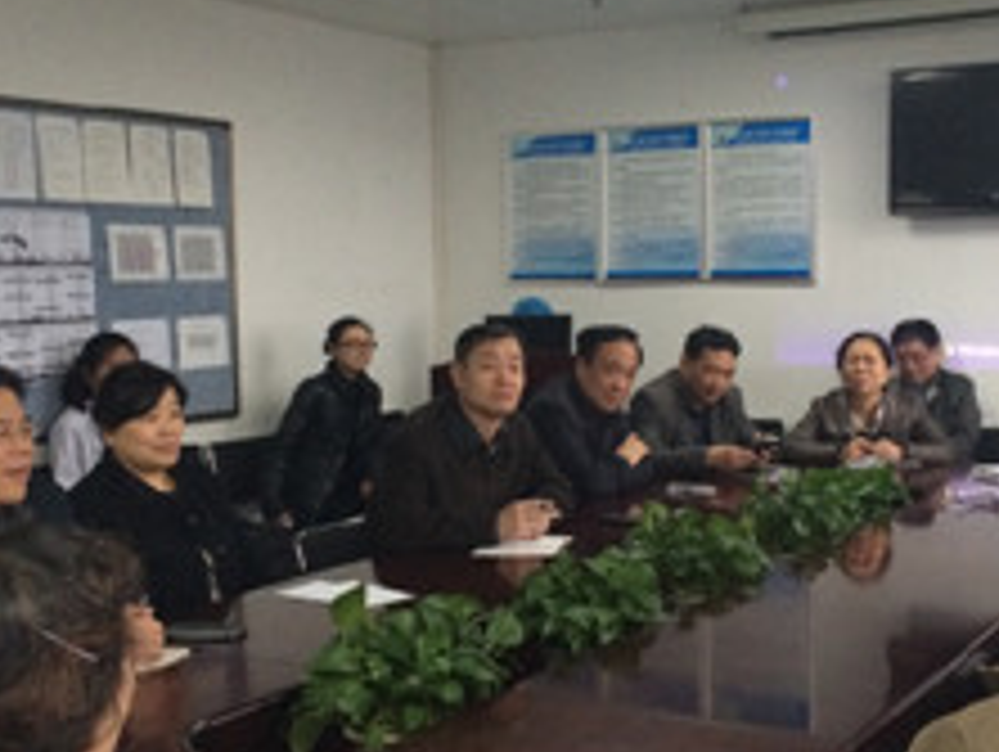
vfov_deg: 27.1
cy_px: 387
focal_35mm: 54
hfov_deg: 35.4
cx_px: 572
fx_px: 1560
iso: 320
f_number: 2.2
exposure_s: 1/25
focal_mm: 4.12
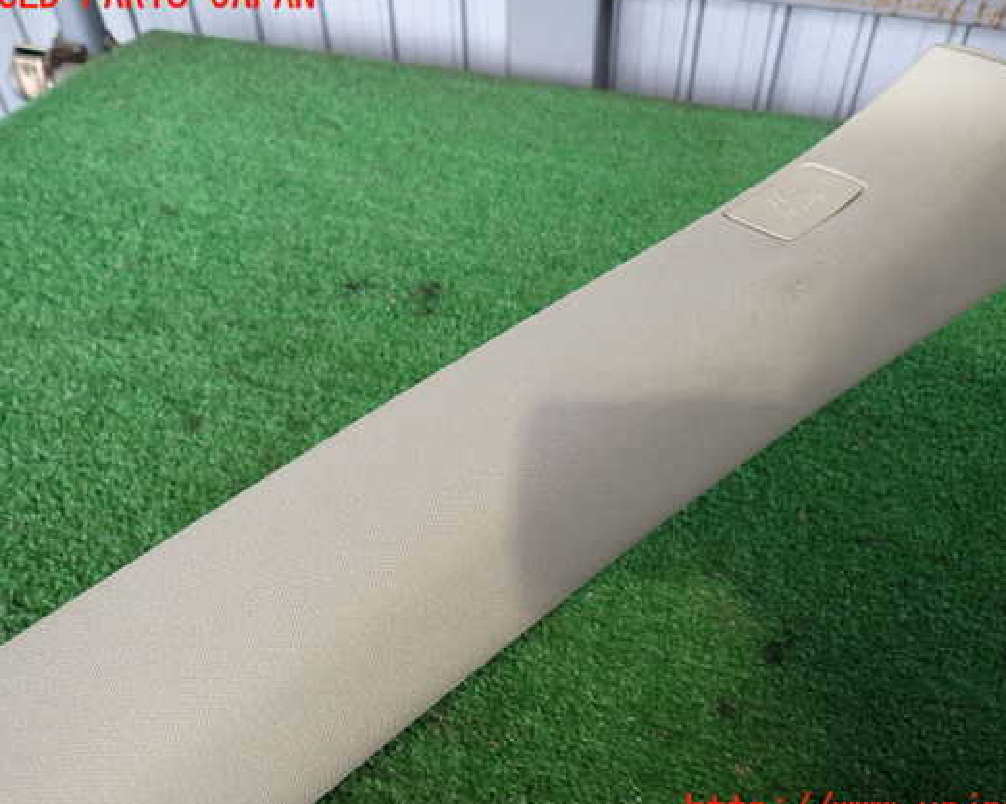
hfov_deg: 62.1
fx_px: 833
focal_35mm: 28
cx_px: 542
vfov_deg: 51.5
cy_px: 404
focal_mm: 4.5
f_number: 2
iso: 200
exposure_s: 1/40
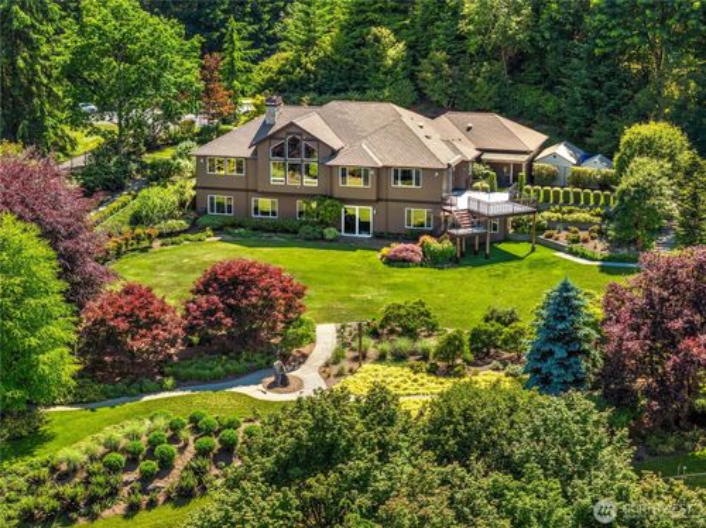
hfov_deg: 27.8
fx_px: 1426
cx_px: 353
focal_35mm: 70
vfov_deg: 21.0
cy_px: 264
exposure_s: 1/640
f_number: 2.8
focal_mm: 19.35
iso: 100
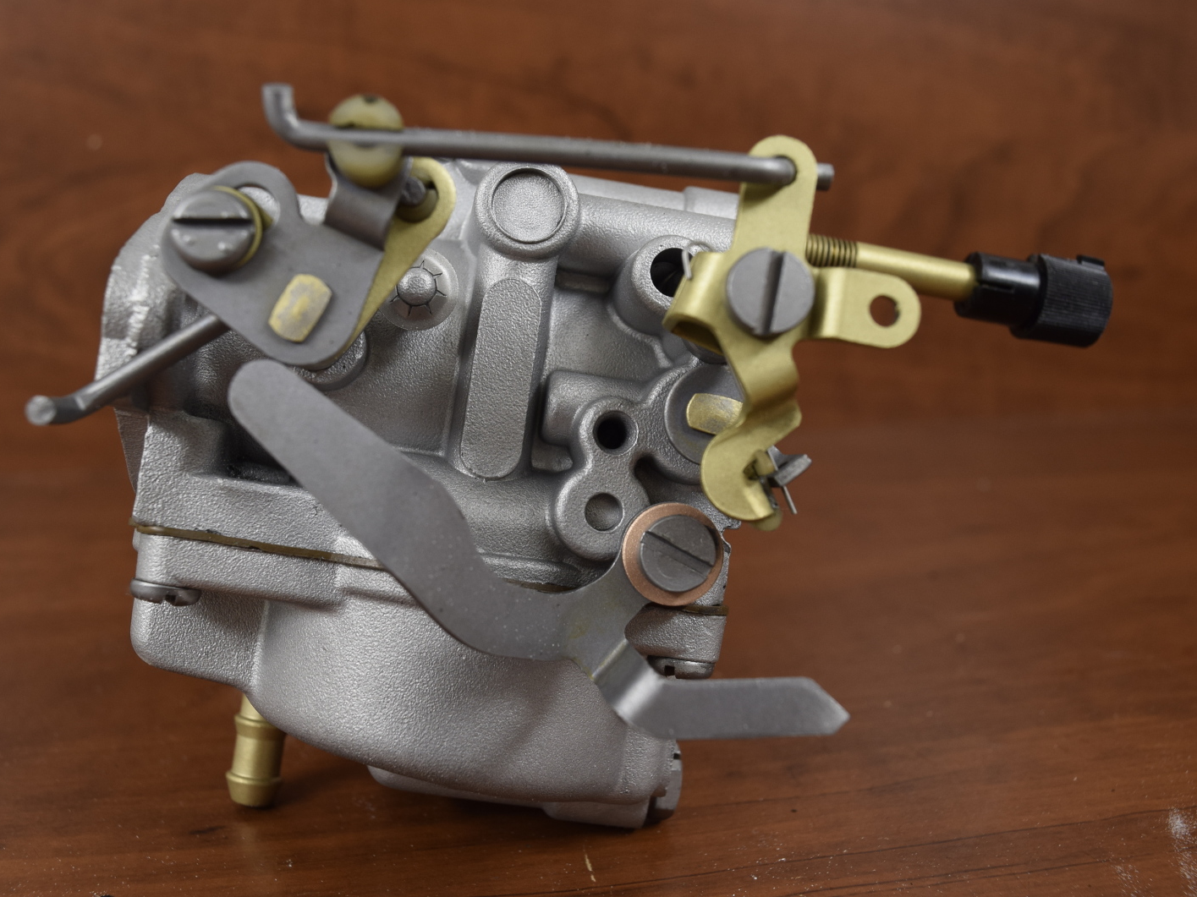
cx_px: 569
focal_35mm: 38
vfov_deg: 38.1
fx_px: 1298
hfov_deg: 49.5
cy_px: 449
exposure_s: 1/125
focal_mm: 23
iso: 400
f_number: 8
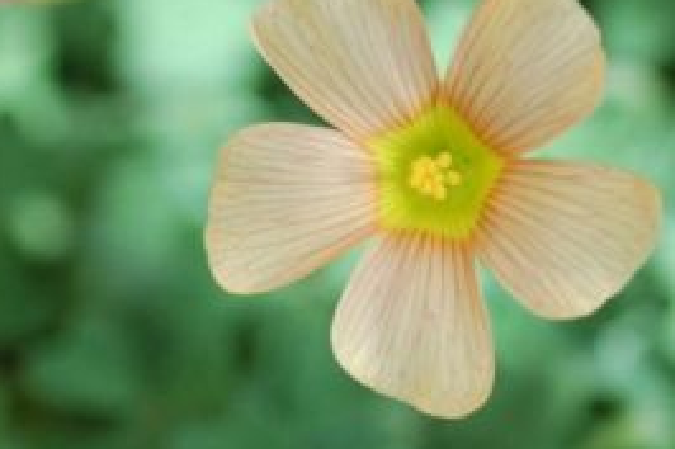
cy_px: 204
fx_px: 4759
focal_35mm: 254
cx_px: 457
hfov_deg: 8.1
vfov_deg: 5.4
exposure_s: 1/125
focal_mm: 90
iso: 400
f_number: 6.3
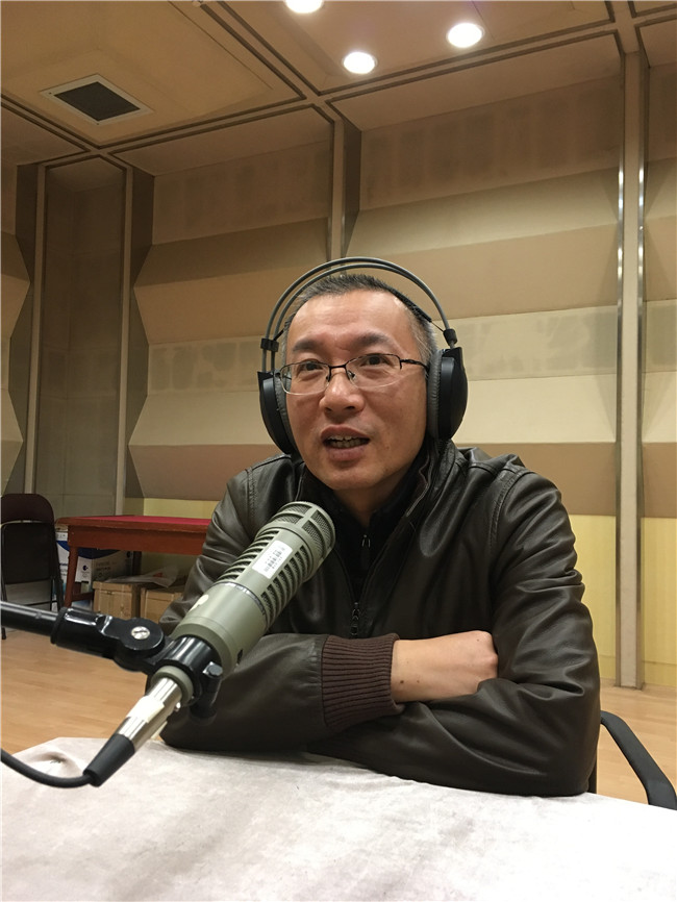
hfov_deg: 48.2
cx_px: 338
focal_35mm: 29
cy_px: 451
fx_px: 756
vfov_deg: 61.6
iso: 200
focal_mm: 4.15
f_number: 2.2
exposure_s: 1/33
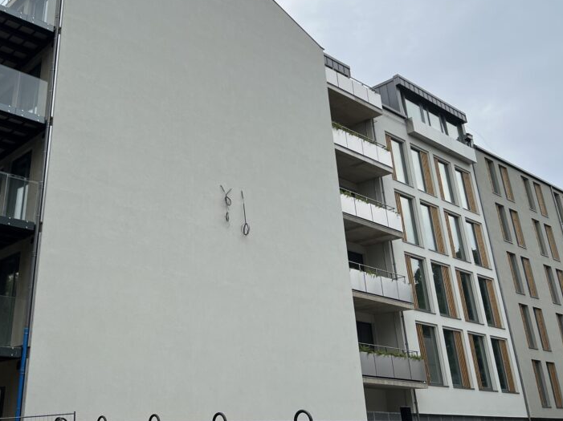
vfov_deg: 37.3
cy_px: 142
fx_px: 618
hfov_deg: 48.0
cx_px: 176
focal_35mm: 38
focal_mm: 5.7
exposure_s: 1/2841
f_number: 1.5
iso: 50
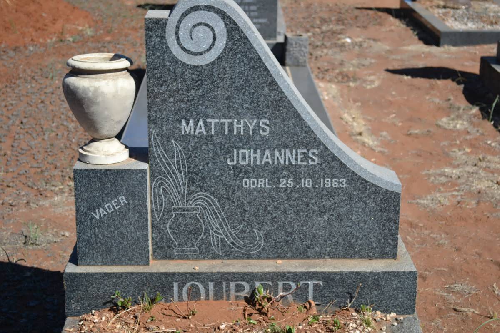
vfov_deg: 20.2
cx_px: 250
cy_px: 166
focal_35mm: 68
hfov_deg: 29.9
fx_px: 937
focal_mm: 45
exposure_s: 1/125
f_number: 5.6
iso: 100
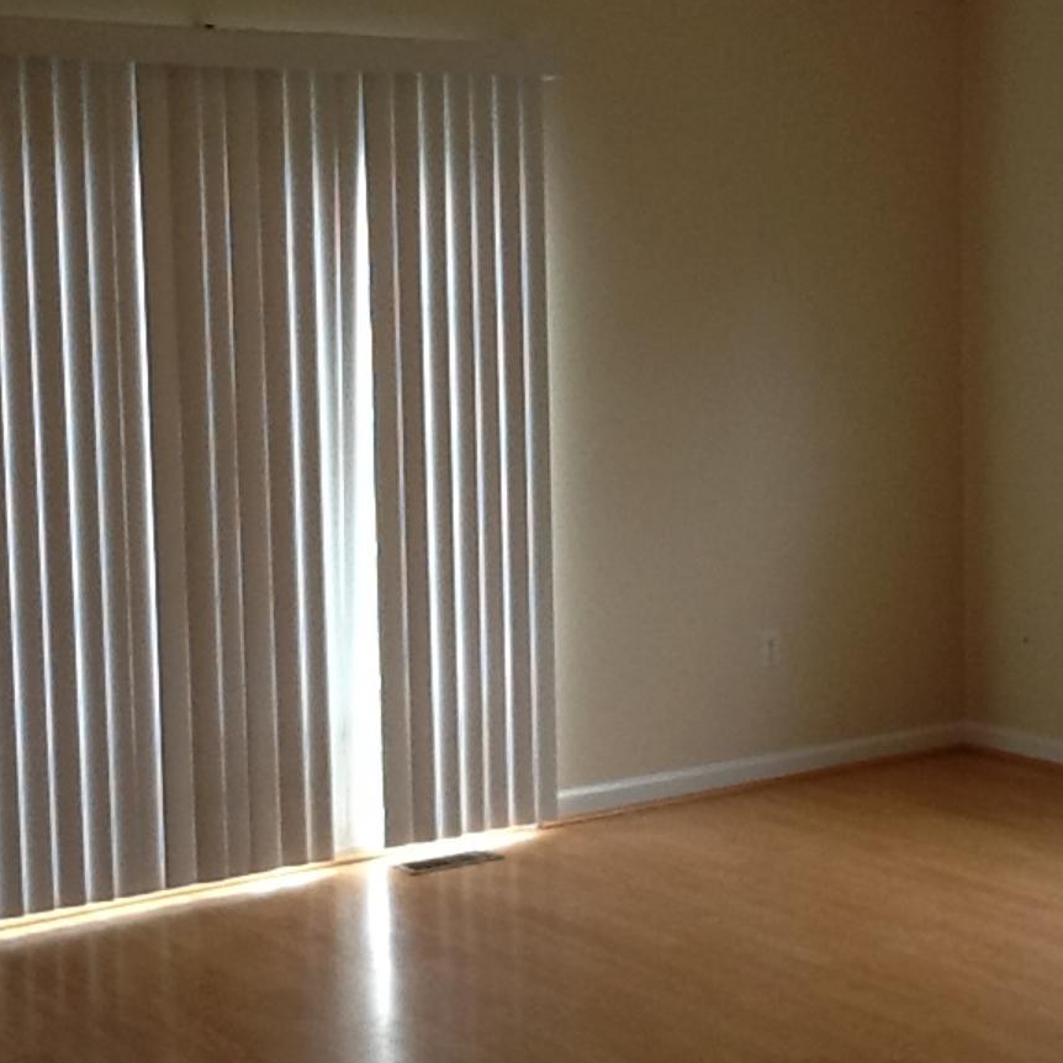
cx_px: 514
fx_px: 2258
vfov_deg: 26.5
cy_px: 524
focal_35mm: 65
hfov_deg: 26.5
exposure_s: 1/30
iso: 50
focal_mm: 2.03
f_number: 2.4
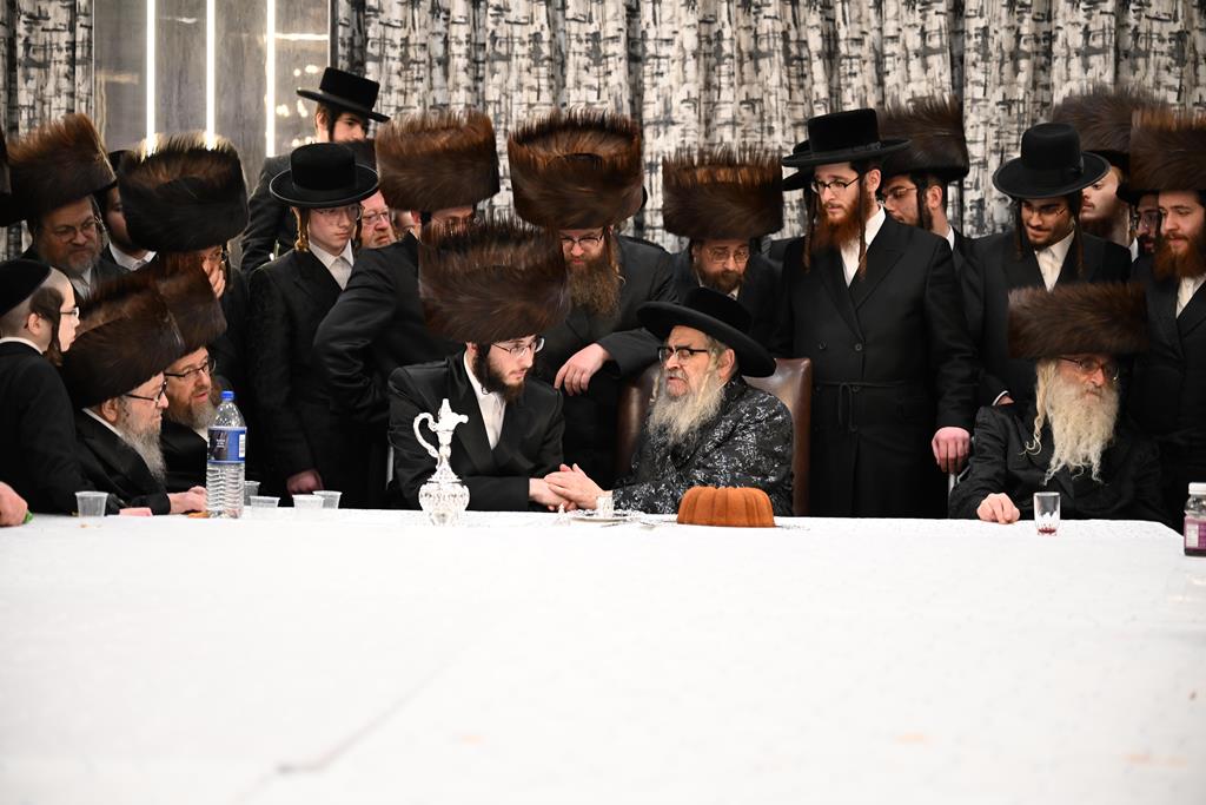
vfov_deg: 19.5
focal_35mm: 70
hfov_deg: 28.8
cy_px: 402
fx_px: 2345
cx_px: 603
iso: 1600
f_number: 2.8
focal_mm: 70
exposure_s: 1/125
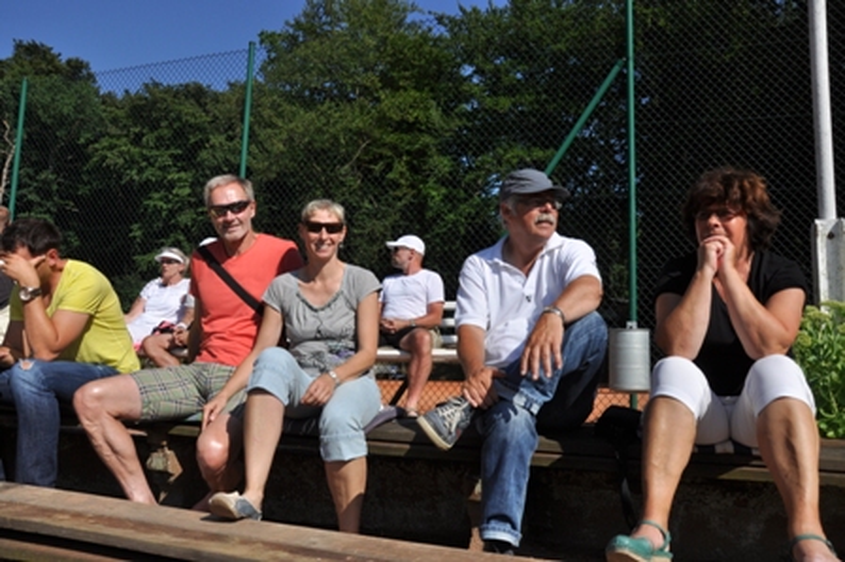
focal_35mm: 32
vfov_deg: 41.7
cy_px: 281
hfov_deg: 59.5
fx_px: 739
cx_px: 422
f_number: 8
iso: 250
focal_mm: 21
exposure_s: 1/2000
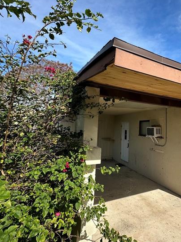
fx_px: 140
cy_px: 111
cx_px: 129
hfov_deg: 63.2
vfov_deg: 81.6
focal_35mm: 20
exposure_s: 1/882
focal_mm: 2.22
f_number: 2.2
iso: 40
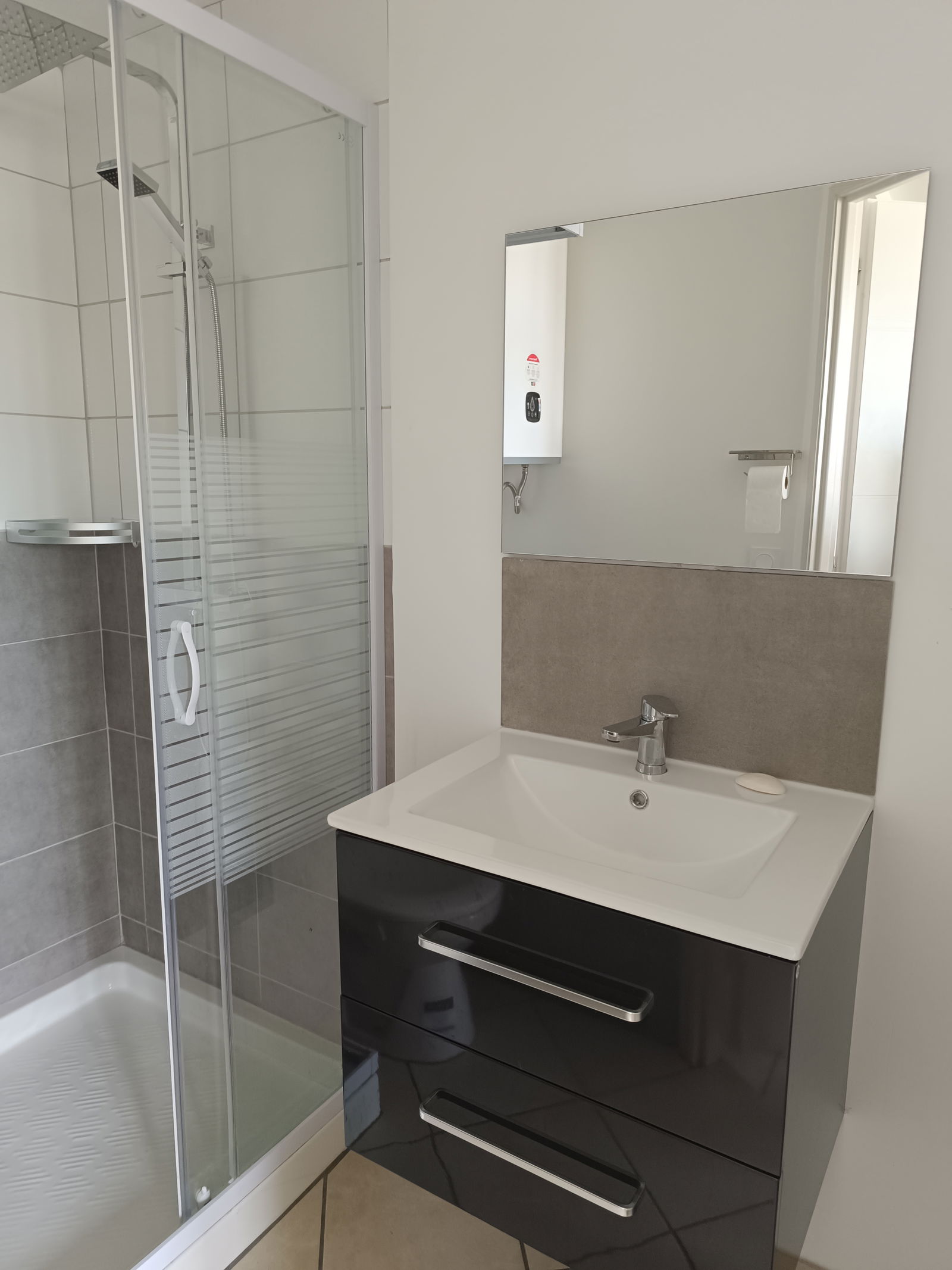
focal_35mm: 24
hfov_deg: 56.8
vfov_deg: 71.6
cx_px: 476
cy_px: 635
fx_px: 880
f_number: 1.65
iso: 807
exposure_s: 1/50
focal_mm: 6.14
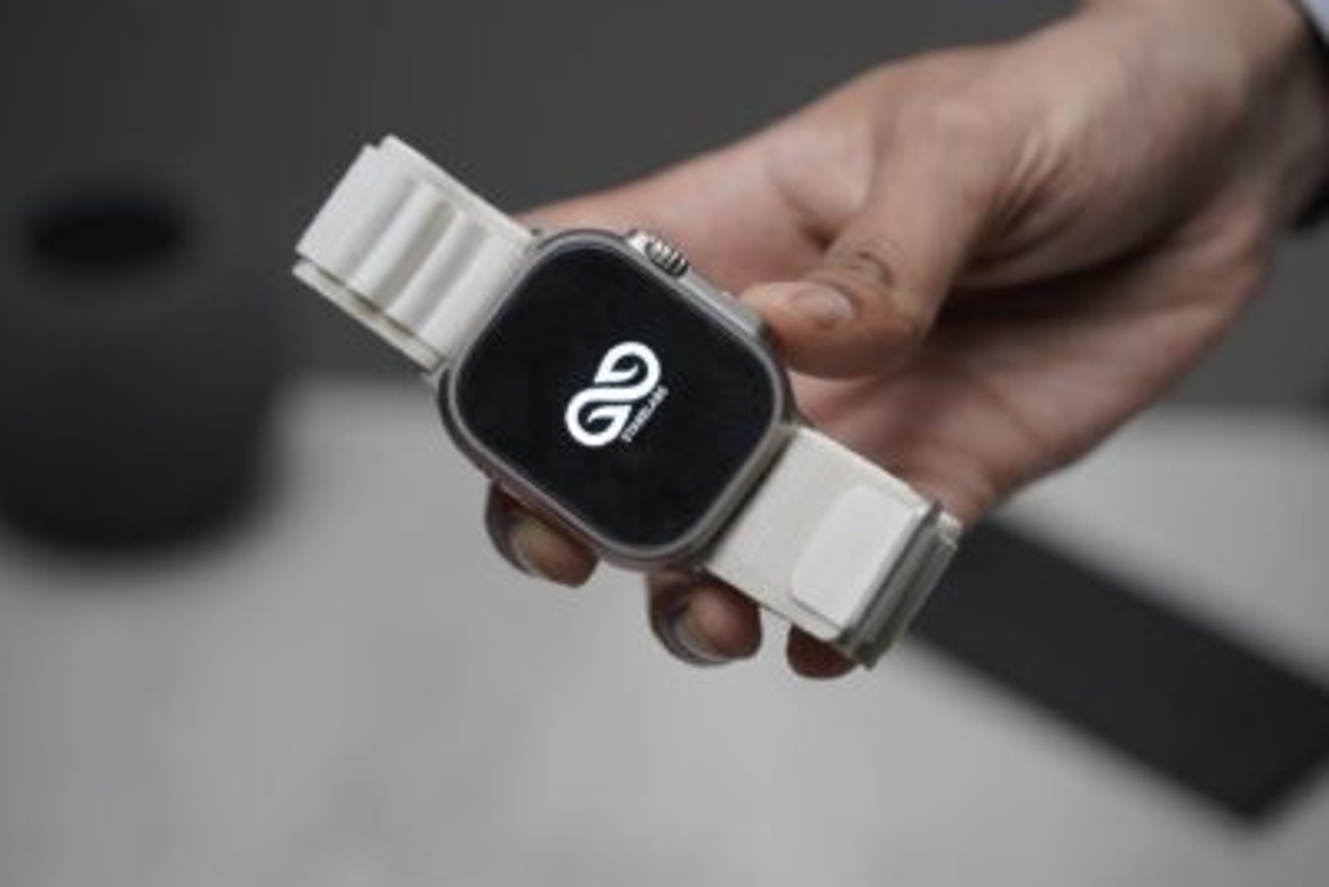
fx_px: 3324
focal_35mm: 90
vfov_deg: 15.2
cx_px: 664
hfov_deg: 22.6
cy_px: 444
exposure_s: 1/200
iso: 2000
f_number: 4
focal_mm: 90
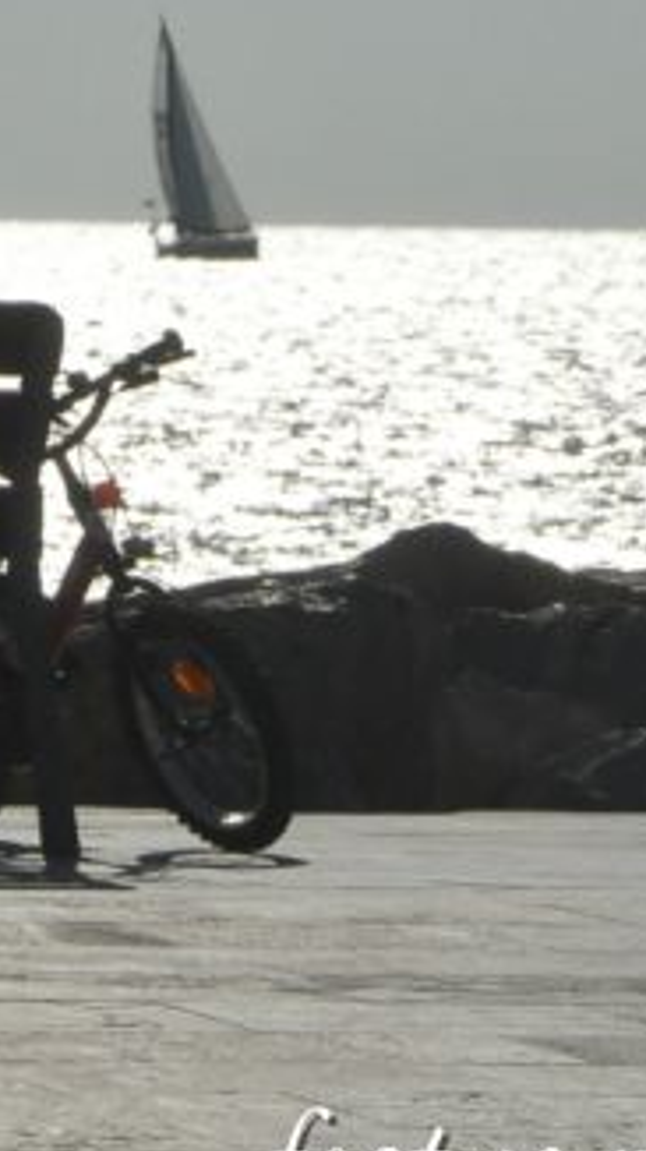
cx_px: -349
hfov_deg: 1.6
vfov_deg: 2.8
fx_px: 23485
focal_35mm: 770
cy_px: 330
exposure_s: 1/4000
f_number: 18
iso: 1600
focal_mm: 200
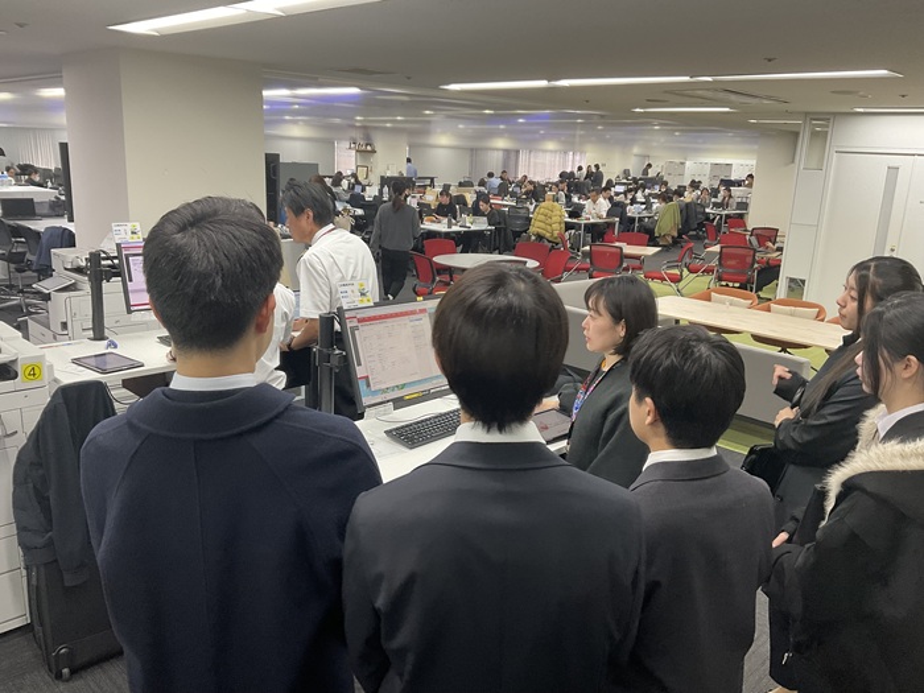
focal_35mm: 29
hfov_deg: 61.7
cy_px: 346
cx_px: 462
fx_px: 774
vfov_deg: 48.2
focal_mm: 3
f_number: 1.8
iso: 80
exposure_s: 1/50
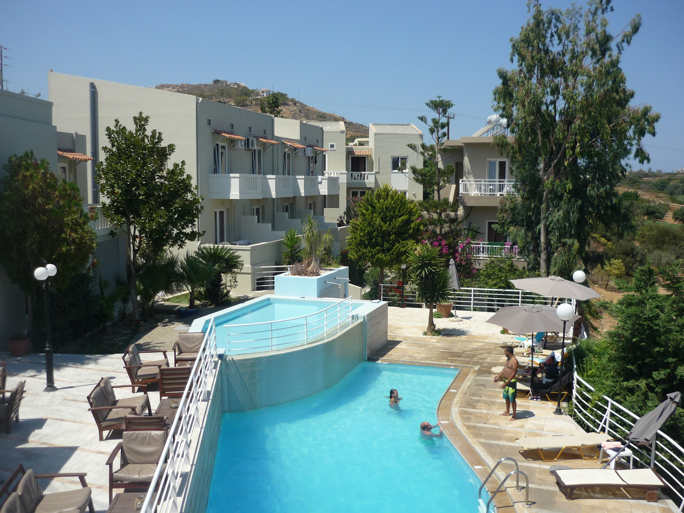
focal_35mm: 33
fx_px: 652
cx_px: 342
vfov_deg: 42.9
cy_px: 256
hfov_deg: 55.4
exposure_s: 1/250
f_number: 8
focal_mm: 5.5
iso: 100
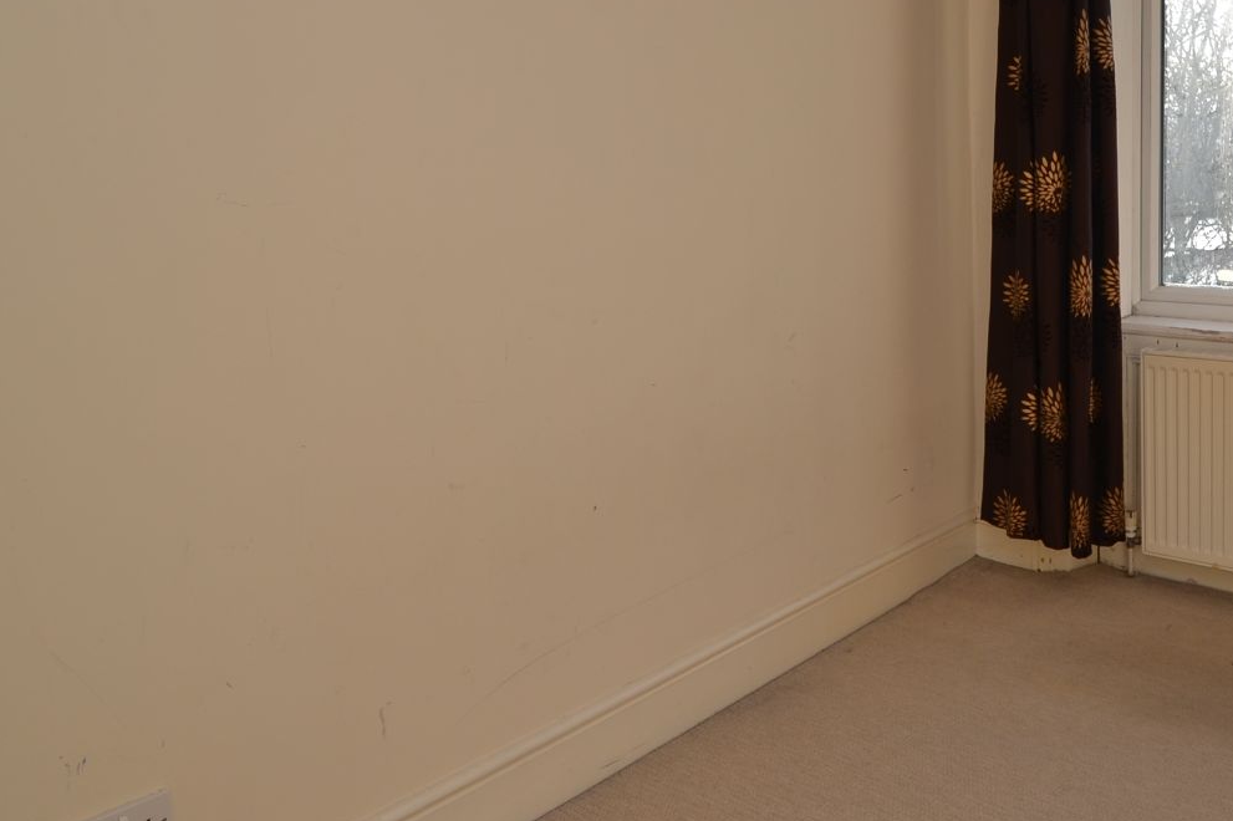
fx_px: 1061
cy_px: 300
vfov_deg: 41.9
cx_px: 933
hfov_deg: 57.1
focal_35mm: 31
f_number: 5.6
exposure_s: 1/125
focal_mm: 10
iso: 100
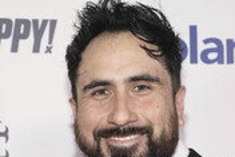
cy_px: 173
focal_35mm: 141
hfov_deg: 14.5
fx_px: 920
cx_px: 66
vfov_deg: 9.6
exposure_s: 1/200
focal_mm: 55
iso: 800
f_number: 5
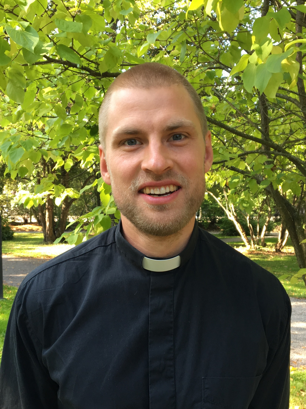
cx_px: 153
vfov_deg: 61.7
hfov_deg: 48.2
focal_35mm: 29
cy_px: 204
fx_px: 342
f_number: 2.2
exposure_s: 1/100
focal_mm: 4.15
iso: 40
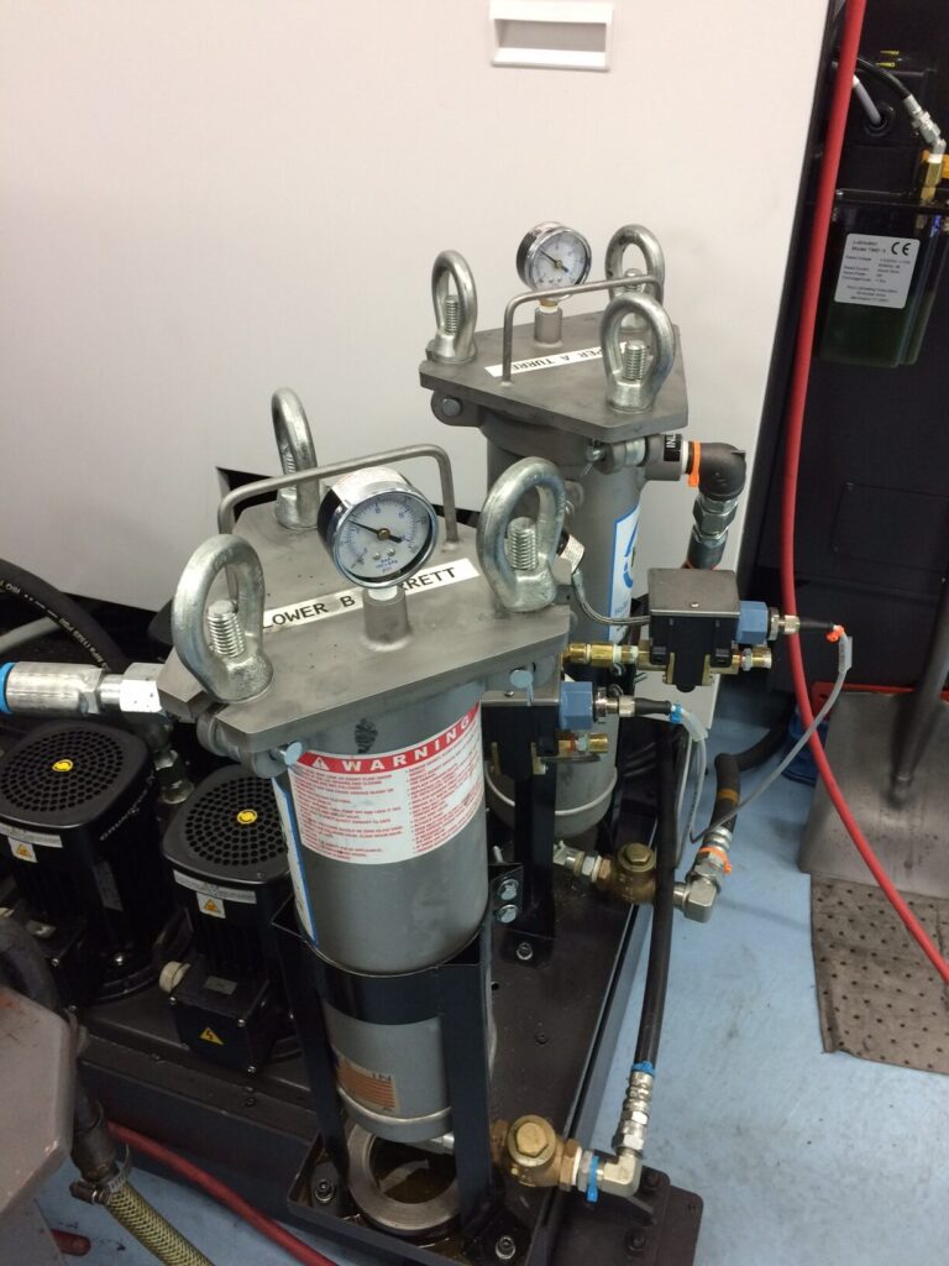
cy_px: 633
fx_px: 1060
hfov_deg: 48.2
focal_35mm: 29
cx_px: 474
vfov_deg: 61.7
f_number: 2.2
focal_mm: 4.15
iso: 100
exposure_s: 1/30
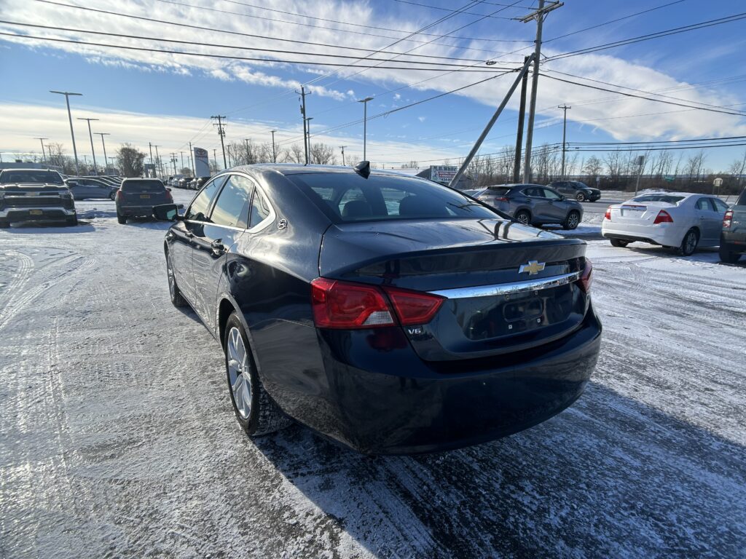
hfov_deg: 67.3
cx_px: 373
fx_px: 560
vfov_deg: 53.1
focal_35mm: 26
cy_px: 280
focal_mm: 5.7
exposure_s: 1/4444
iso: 50
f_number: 1.5
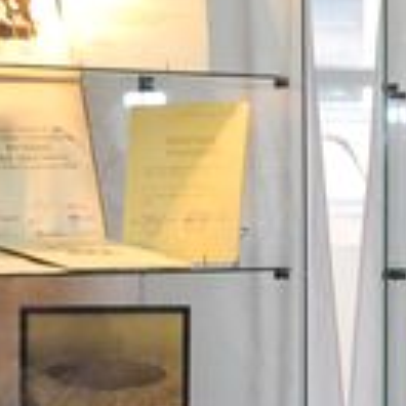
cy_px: 265
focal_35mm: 187
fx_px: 2481
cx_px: 566
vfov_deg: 9.3
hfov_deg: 9.2
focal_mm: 58
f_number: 6.3
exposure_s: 1/80
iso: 1600
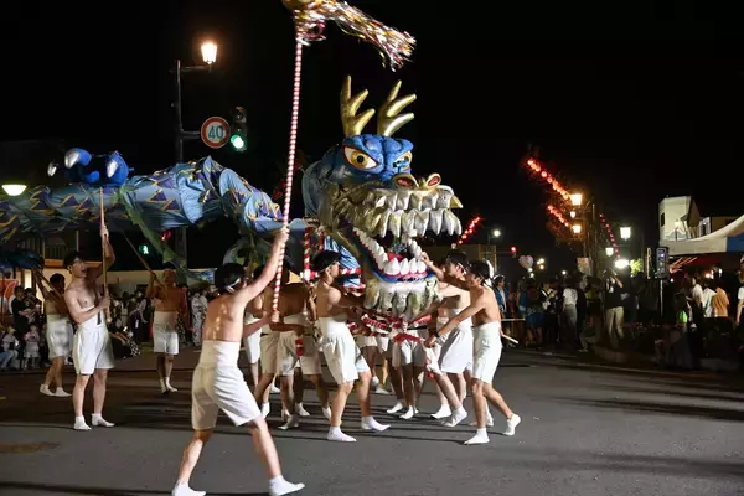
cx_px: 372
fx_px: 992
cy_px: 248
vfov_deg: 28.1
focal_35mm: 48
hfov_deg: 41.1
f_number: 4
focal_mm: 32
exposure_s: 1/125
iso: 4000
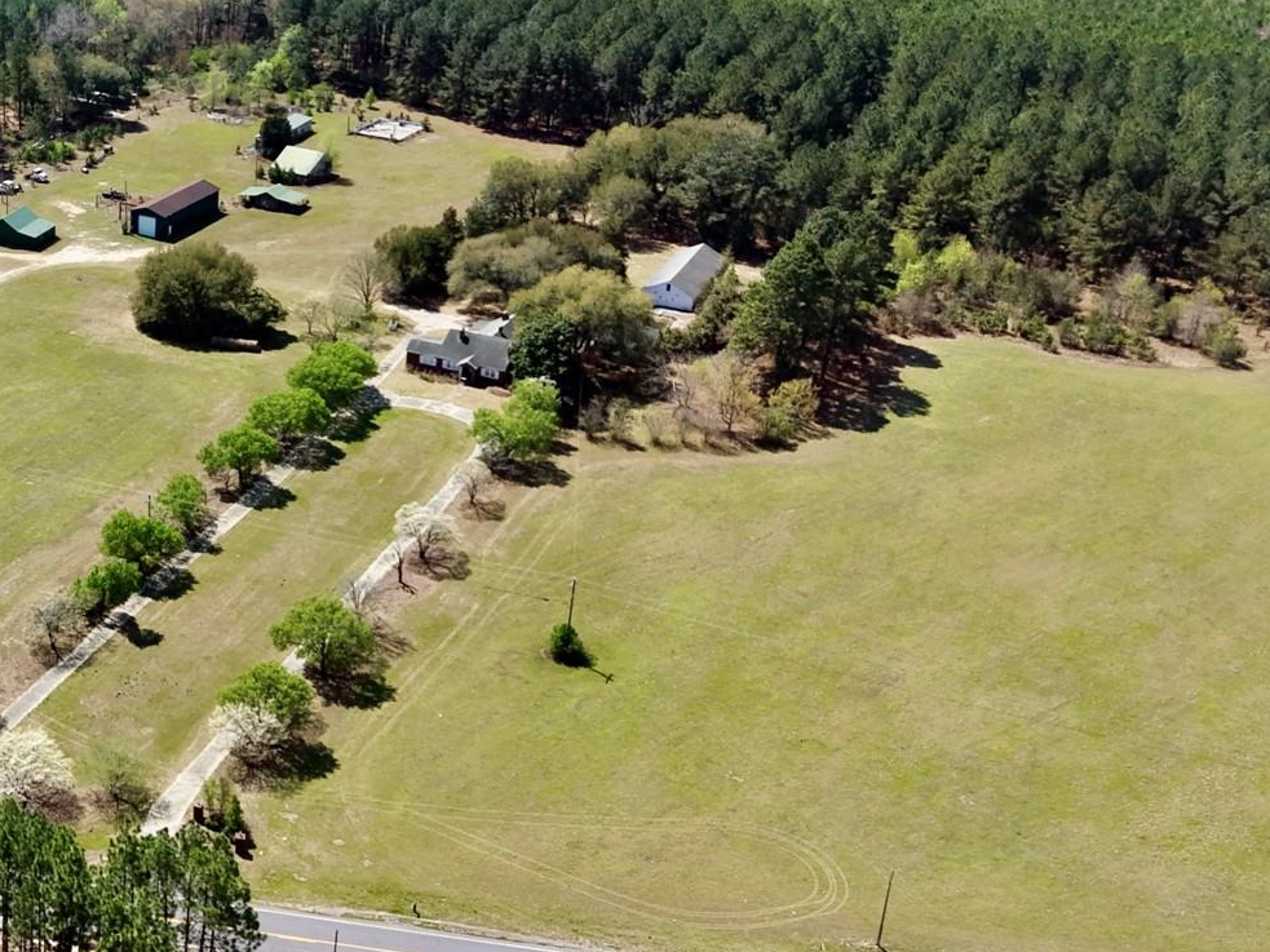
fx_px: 1834
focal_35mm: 50
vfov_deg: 29.1
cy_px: 408
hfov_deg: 35.2
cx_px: 56
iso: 270
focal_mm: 8.67
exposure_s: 1/1000
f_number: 1.8
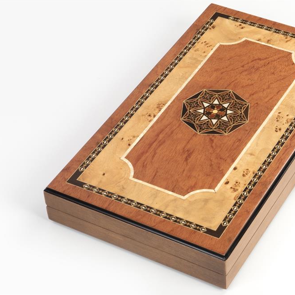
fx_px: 868
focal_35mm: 90
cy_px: 147
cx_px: 215
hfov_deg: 19.2
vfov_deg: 19.3
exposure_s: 1/160
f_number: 22
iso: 200
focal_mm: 70
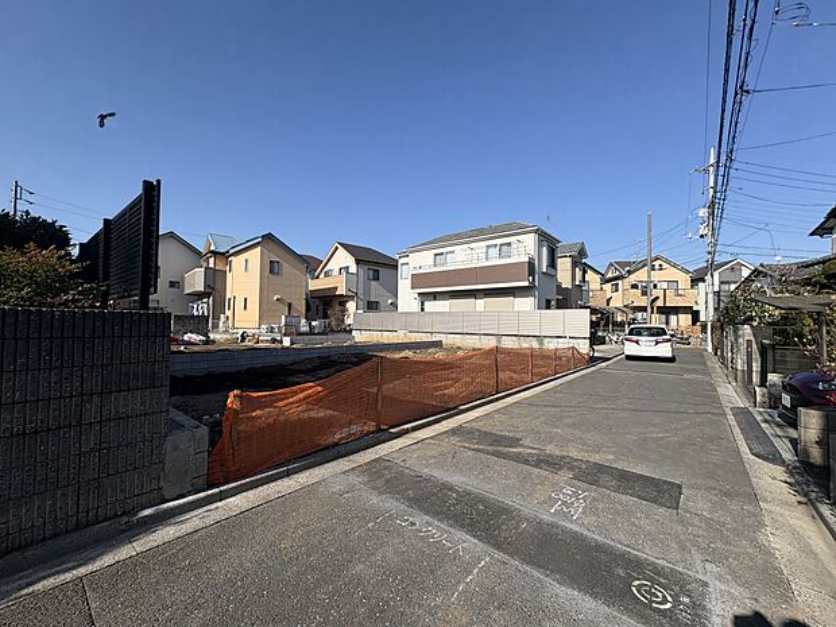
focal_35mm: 14
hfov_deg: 102.1
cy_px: 314
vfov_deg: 85.7
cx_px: 418
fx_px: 338
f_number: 2.2
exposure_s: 1/2208
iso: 50
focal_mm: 2.22
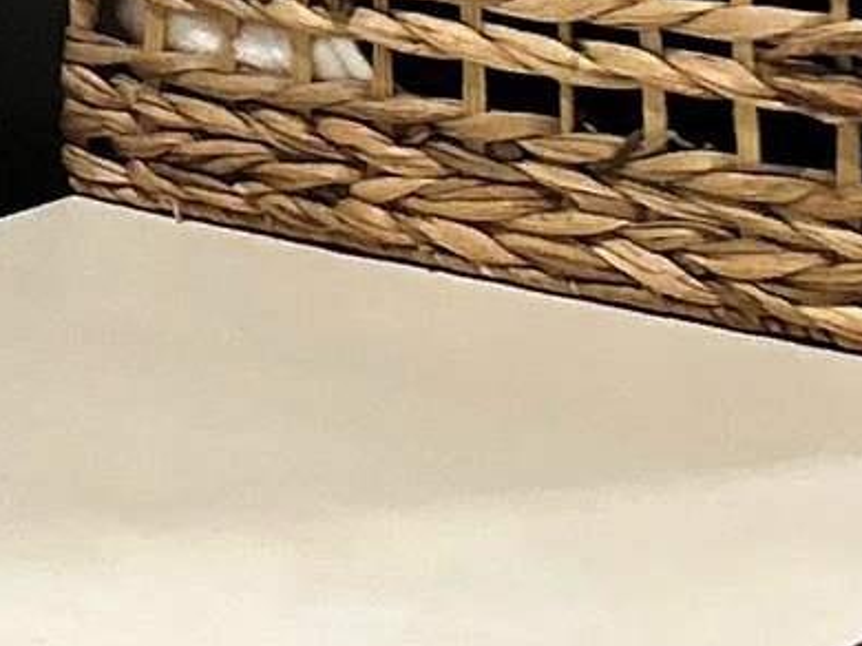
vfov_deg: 7.0
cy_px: -664
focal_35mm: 205
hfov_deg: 7.8
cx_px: -2073
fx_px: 5102
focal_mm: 5.7
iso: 100
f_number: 1.5
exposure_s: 1/60
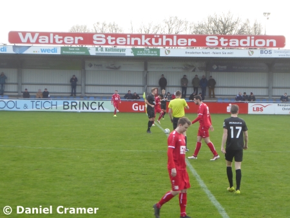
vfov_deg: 12.0
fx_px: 1039
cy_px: 109
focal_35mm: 124
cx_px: 145
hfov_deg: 15.9
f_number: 5.2
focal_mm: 22.3
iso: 200
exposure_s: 1/60
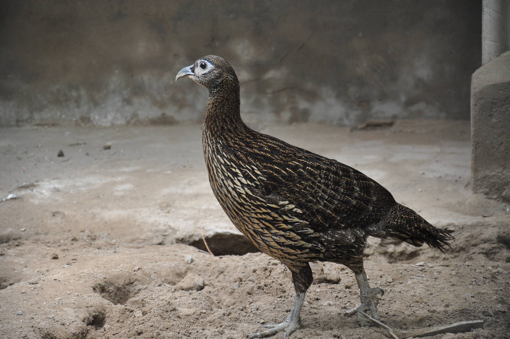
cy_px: 170
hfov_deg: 18.2
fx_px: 1592
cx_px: 255
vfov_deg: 12.1
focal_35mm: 112
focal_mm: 75
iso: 560
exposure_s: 1/60
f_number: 5.3
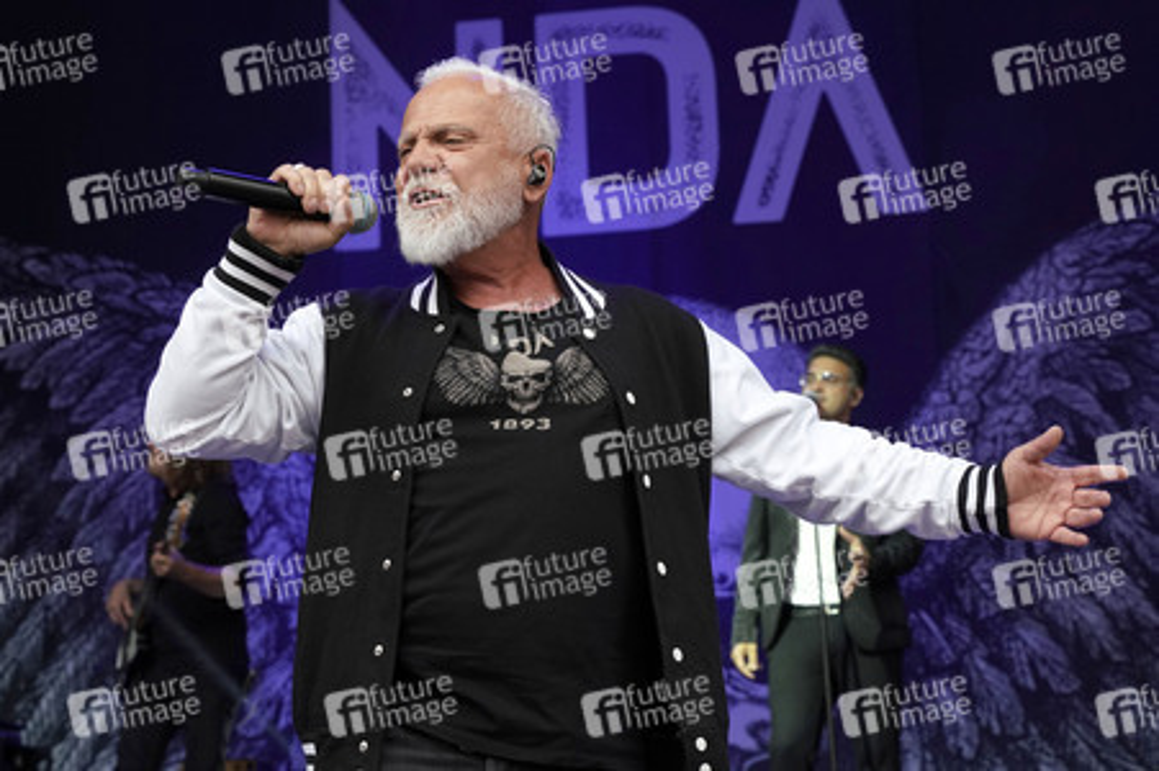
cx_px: 580
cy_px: 386
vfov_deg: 24.6
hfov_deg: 36.3
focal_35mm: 55
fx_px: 1769
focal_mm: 55
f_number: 5.6
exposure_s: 1/160
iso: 1000
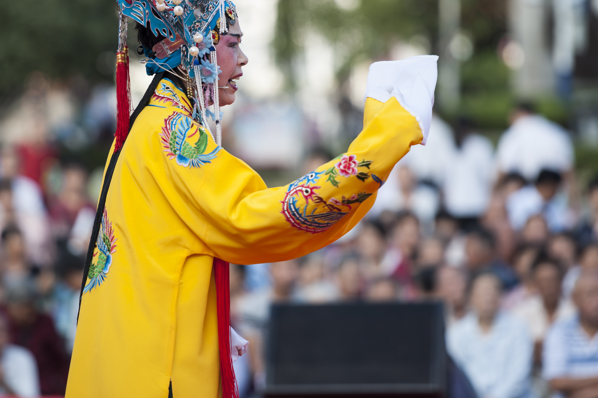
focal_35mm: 260
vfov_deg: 5.3
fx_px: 4316
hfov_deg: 7.9
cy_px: 131
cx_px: 237
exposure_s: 1/1000
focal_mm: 185
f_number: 2.8
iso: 160
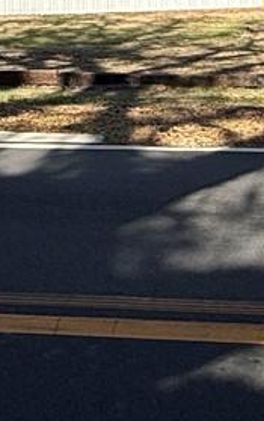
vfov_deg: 21.7
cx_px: 107
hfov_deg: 15.4
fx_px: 976
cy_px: -143
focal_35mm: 85
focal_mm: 2.22
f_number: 2.2
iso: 50
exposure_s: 1/1698
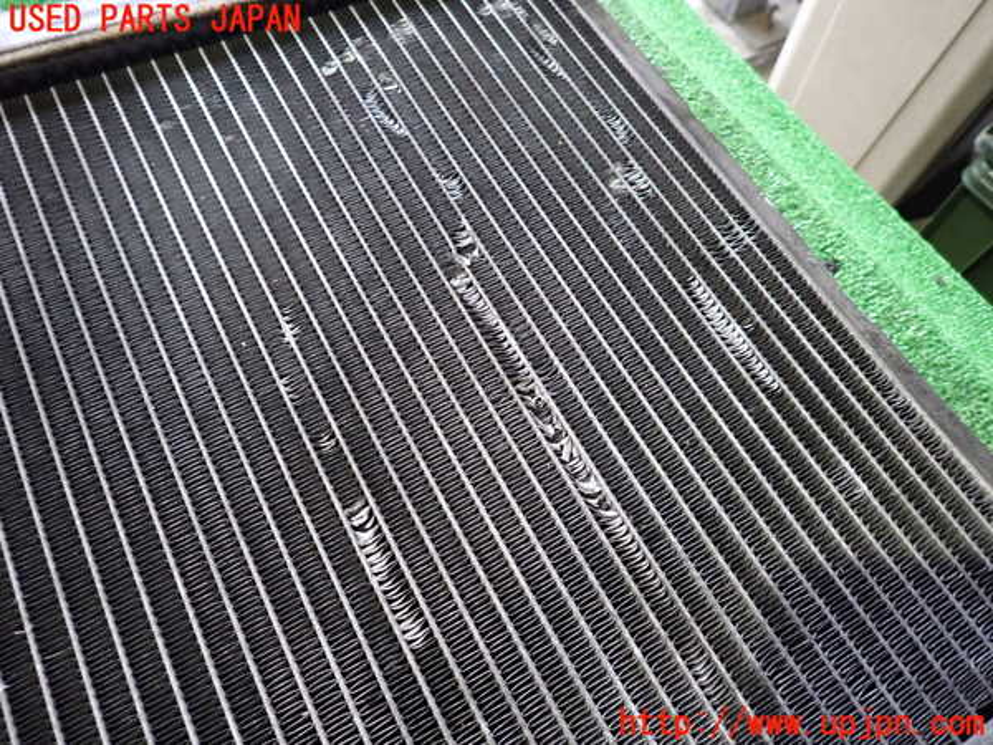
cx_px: 496
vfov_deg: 54.9
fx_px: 717
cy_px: 372
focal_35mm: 25
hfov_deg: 69.4
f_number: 2
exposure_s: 1/30
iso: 500
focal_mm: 4.5
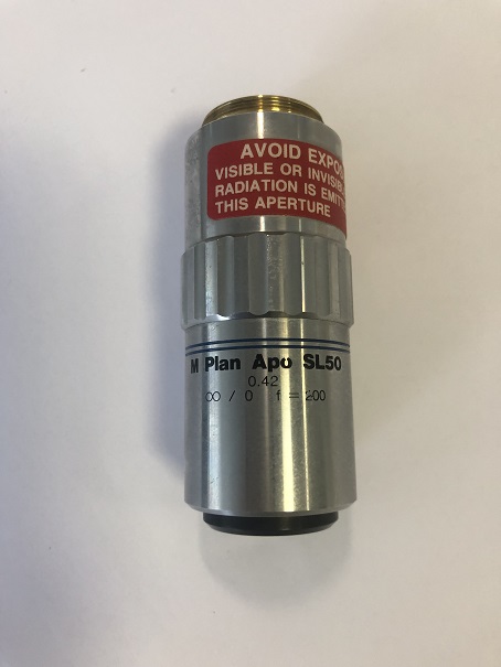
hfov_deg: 49.8
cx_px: 250
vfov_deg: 63.4
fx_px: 540
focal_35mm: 28
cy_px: 334
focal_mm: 3.99
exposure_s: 1/25
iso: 40
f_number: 1.8
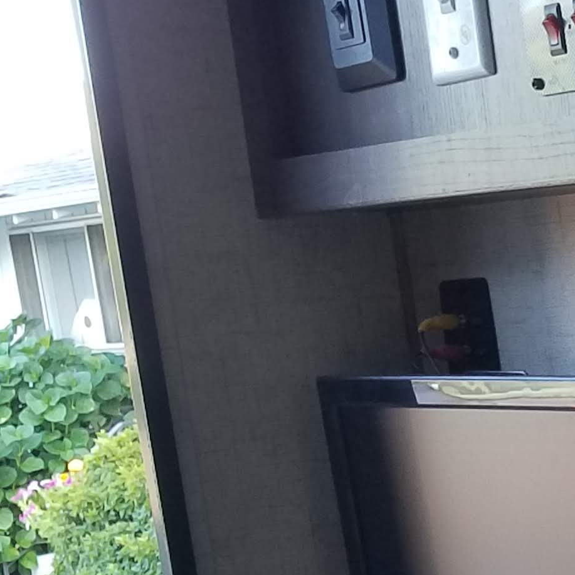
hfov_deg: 13.7
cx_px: 1263
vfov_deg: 16.8
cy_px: 594
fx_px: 1898
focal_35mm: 101
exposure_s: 1/60
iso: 64
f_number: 1.7
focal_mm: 4.2
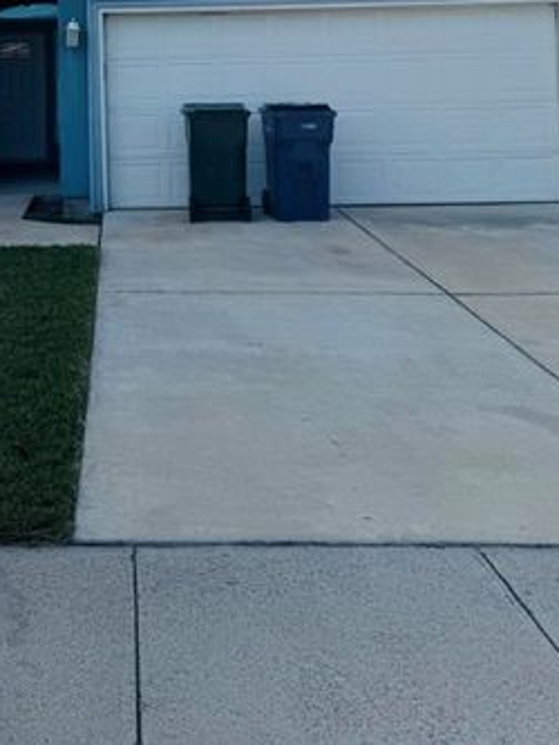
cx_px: 110
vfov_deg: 36.3
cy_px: 30
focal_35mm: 48
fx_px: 1033
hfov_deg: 29.6
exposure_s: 1/7937
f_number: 1.78
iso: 80
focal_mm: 6.76
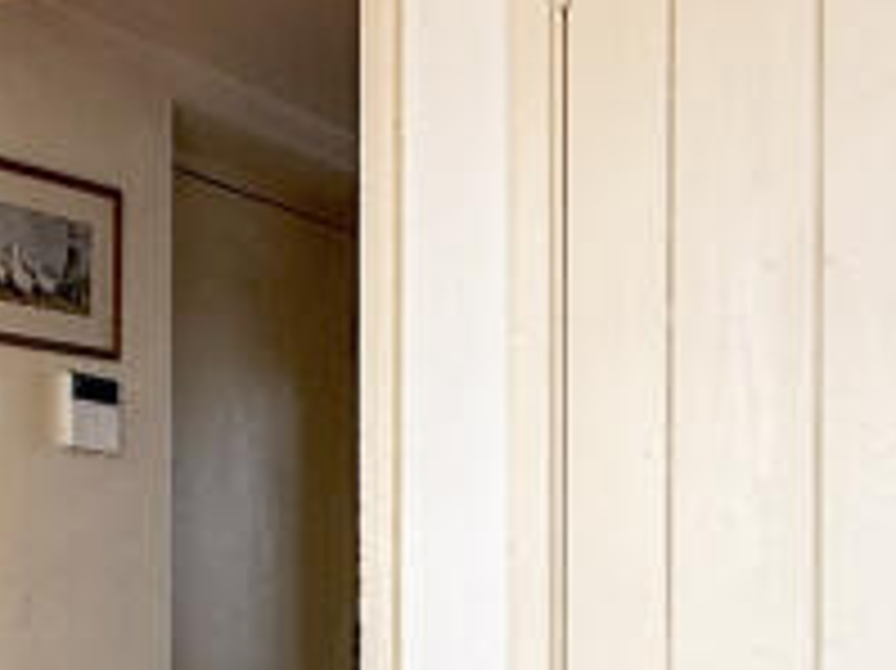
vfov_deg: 19.8
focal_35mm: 72
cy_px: 674
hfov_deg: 26.4
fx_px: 1863
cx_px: 140
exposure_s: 1/99
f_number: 2.2
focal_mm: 2.22
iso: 50
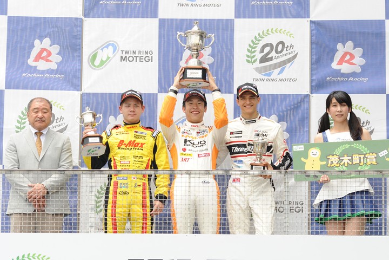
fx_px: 1945
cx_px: 194
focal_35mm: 180
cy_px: 130
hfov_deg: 11.4
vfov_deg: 7.6
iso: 200
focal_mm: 180
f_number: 8
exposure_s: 1/250
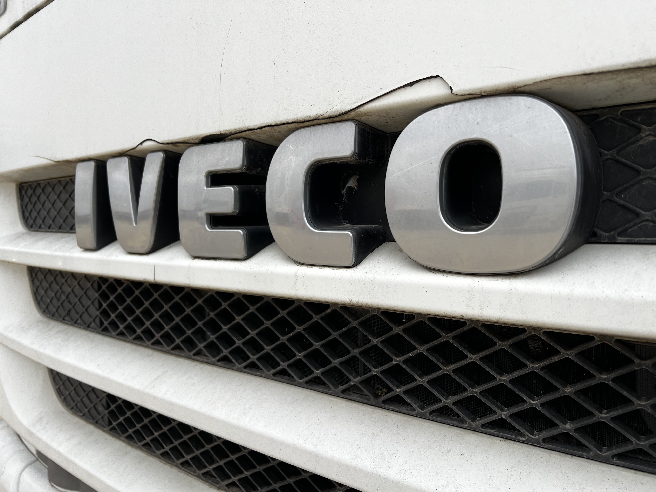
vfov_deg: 53.1
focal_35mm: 26
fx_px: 493
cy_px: 246
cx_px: 328
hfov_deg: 67.3
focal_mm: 5.7
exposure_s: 1/121
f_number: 1.5
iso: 40
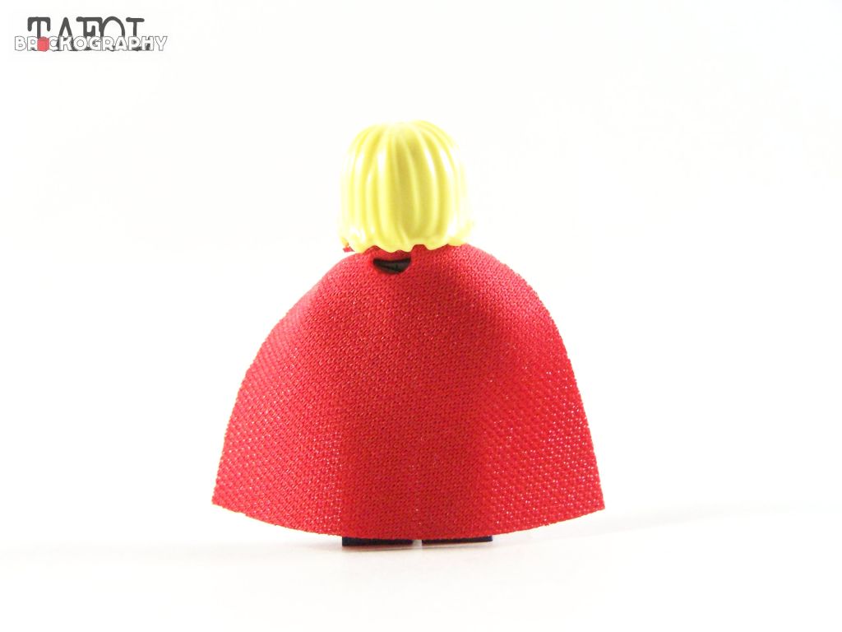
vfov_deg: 15.7
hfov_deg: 20.9
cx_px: 421
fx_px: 2286
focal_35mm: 94
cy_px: 316
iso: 400
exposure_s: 1/60
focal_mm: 15.6
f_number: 3.6
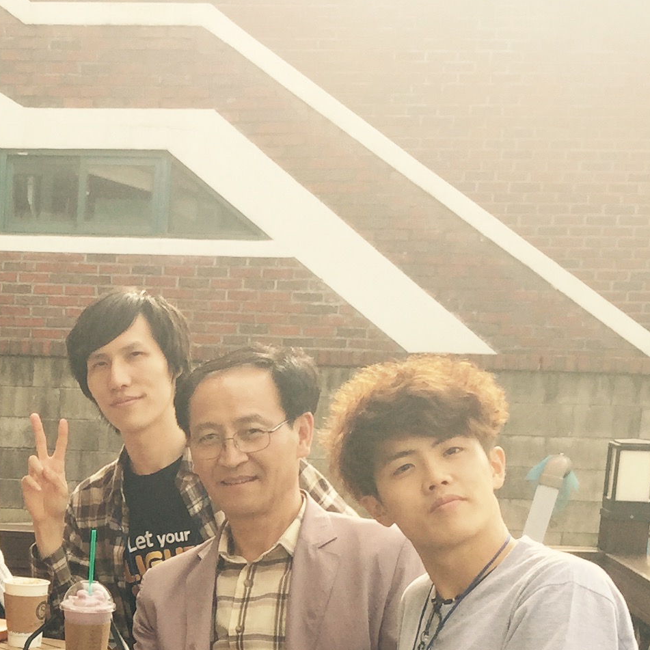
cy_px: 668
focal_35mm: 88
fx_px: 1869
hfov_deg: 18.7
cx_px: -130
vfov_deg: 19.1
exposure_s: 1/494
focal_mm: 4.15
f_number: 2.2
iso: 32
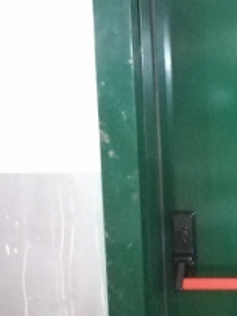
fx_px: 704
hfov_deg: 17.6
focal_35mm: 77
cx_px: 327
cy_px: 199
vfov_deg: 25.3
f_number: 1.8
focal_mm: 3.6
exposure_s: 1/14.6
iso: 6234
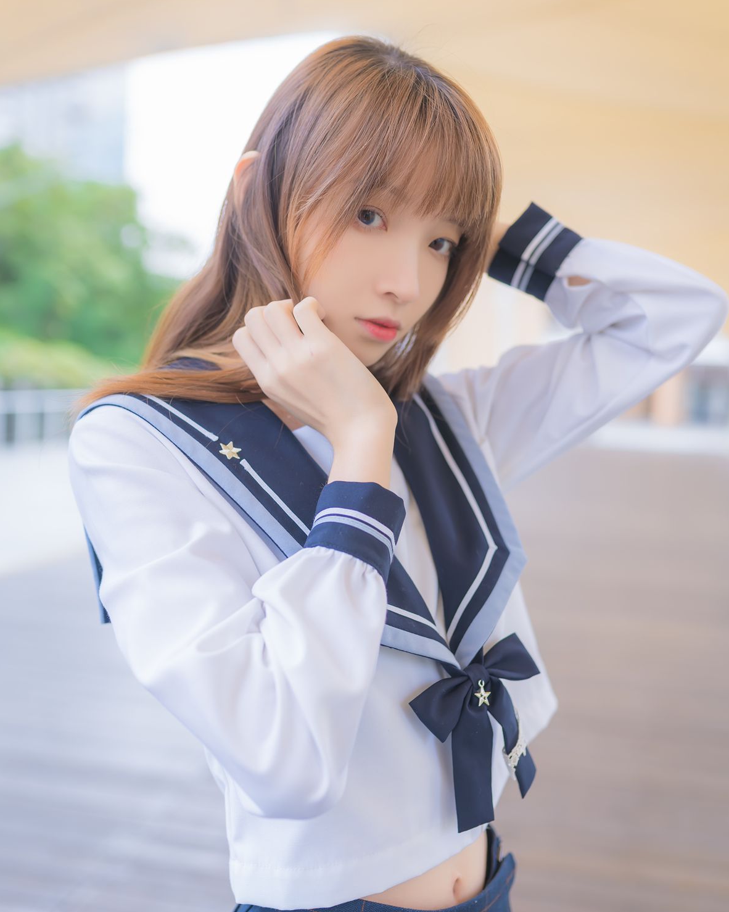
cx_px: 368
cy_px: 464
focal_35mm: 40
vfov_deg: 45.8
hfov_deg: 37.3
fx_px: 1079
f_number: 2
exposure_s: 1/250
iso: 100
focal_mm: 35
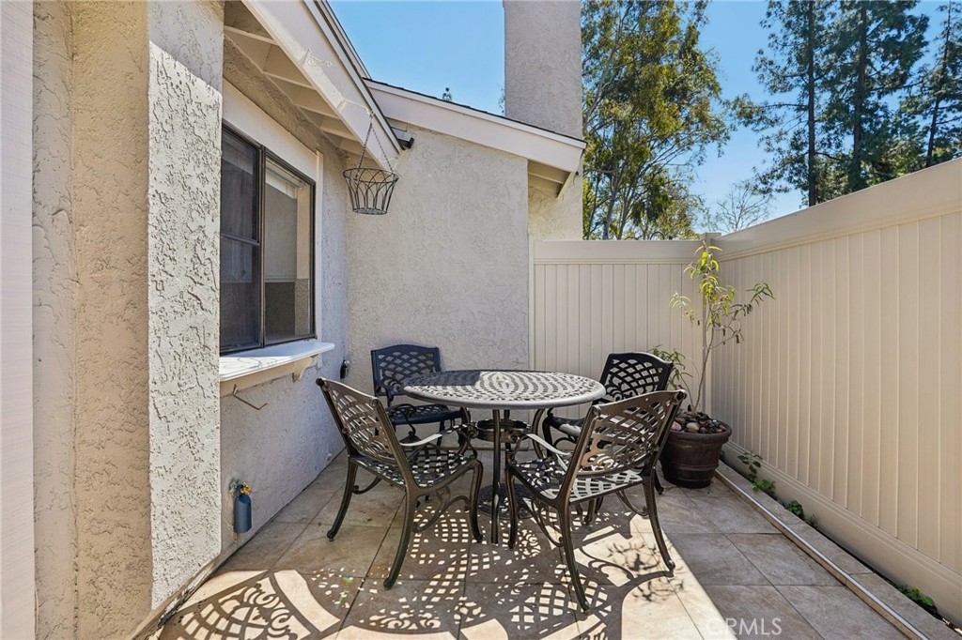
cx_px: 481
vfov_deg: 73.7
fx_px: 427
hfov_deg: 96.8
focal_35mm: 16
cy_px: 320
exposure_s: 1/400
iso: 400
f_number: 8
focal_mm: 16
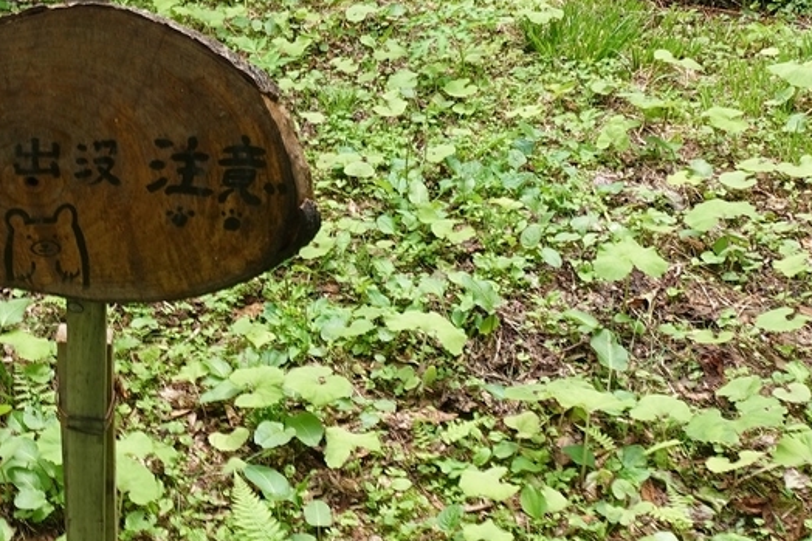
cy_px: 194
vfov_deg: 24.5
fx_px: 1240
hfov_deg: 34.3
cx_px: 82
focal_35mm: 55
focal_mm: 8.8
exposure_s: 1/80
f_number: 5.6
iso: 125
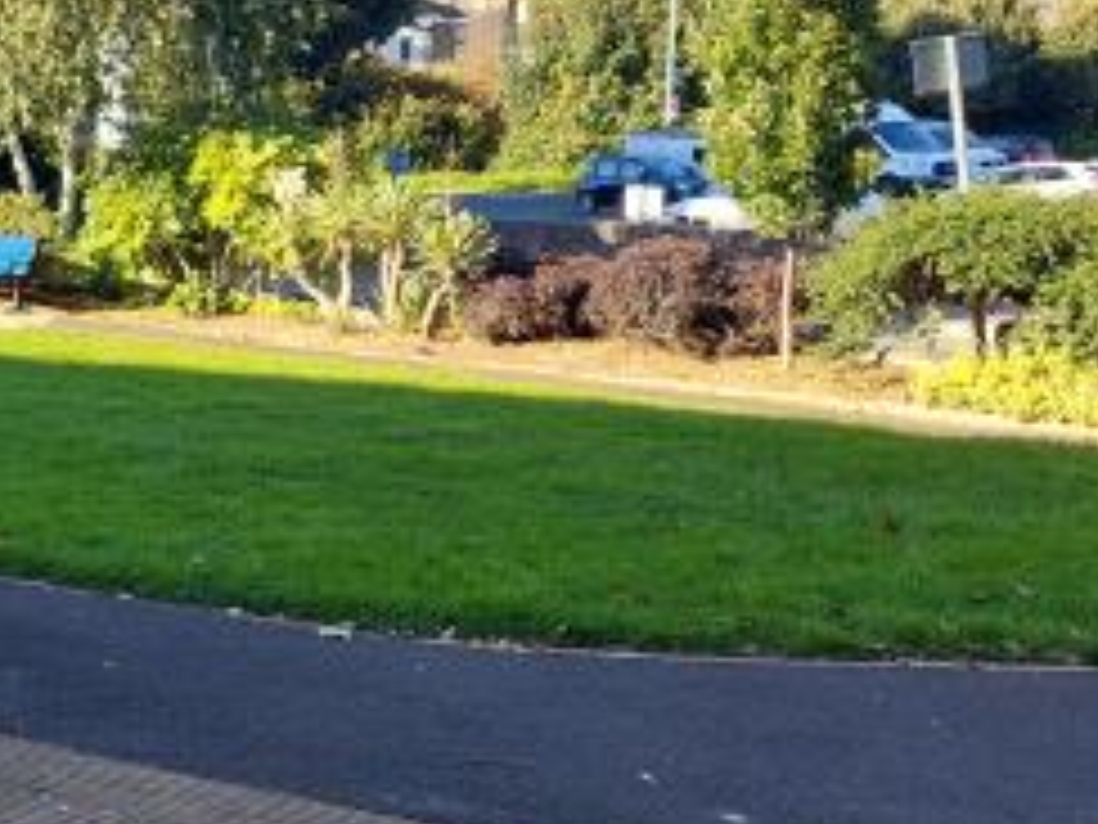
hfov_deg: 26.2
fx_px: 1998
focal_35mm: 63
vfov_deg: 23.1
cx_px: -328
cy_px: 239
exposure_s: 1/279
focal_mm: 5.23
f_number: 1.8
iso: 40
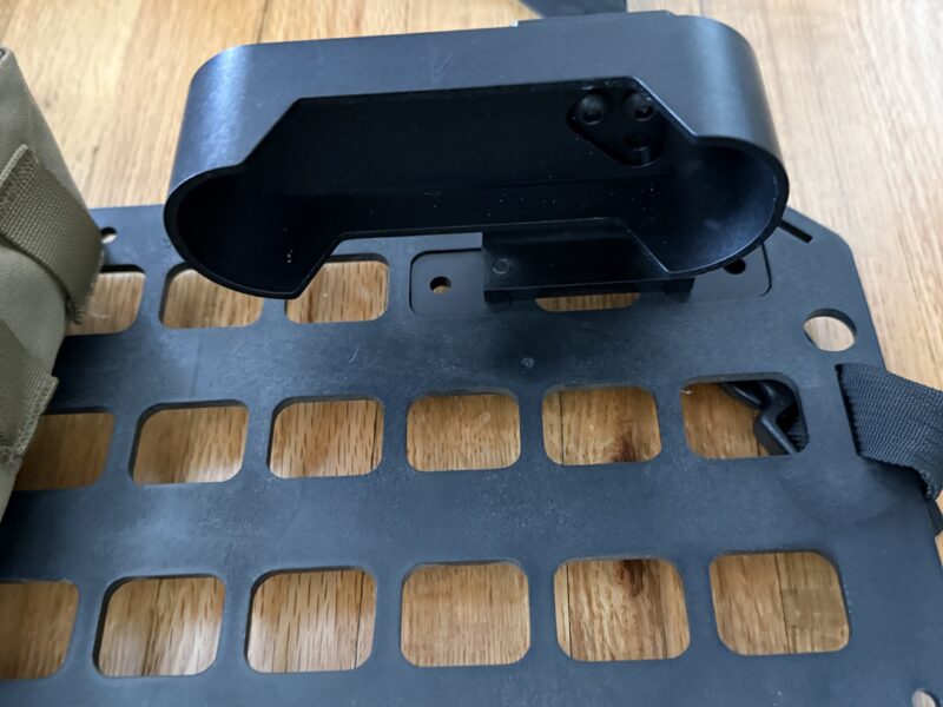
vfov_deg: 56.8
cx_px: 472
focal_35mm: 24
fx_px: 654
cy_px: 354
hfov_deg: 71.6
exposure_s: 1/40
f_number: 1.78
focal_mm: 6.76
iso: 1000
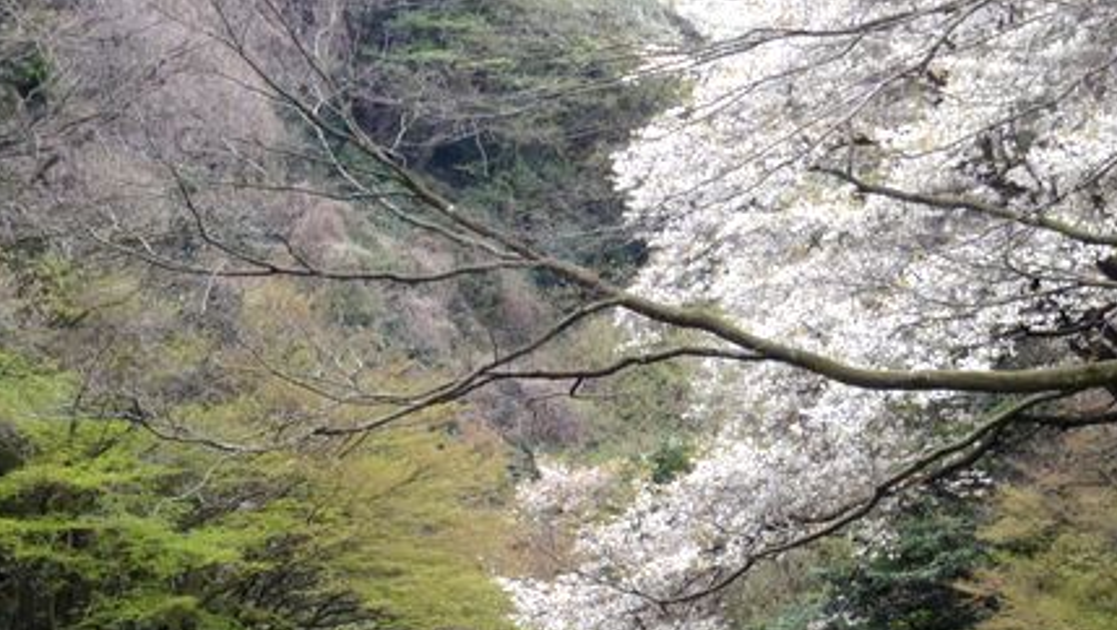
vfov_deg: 8.7
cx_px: 516
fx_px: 4090
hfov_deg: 15.5
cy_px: 734
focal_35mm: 138
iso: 80
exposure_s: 1/80
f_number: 5.5
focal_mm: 12.26
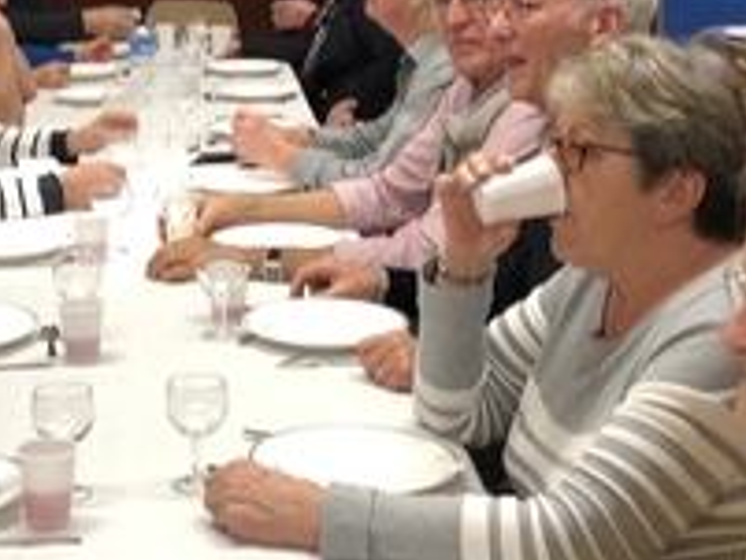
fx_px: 1919
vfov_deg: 16.5
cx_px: 156
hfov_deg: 21.7
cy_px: 148
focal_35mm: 89
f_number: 1.8
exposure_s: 1/17
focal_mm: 4
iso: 40
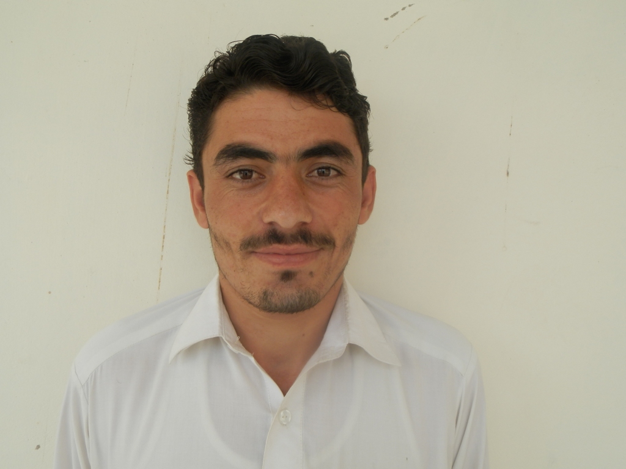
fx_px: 561
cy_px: 234
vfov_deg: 45.4
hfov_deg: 58.4
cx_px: 313
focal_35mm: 31
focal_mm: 5.5
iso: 80
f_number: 3.2
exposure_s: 1/250
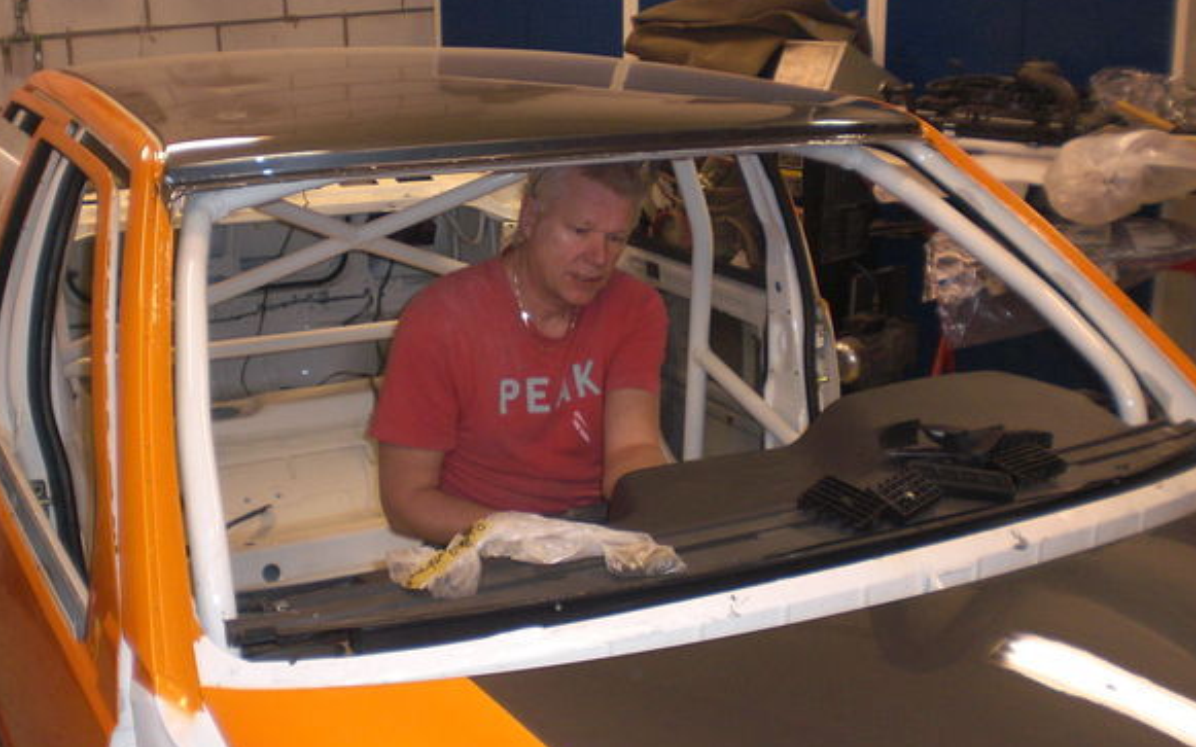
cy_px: 348
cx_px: 543
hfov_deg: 47.1
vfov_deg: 30.5
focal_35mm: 42
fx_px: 1369
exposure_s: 1/60
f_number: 3.1
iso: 200
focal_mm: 6.3
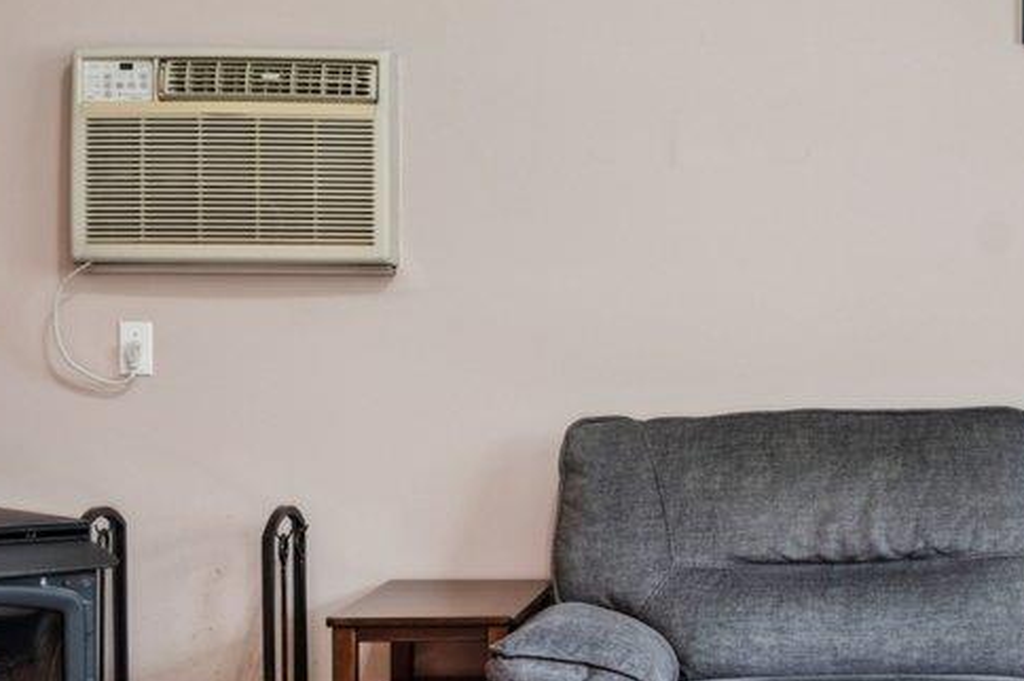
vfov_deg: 18.9
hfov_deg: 27.4
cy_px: 382
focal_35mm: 72
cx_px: 853
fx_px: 2047
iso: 200
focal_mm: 17
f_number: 9
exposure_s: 1/3
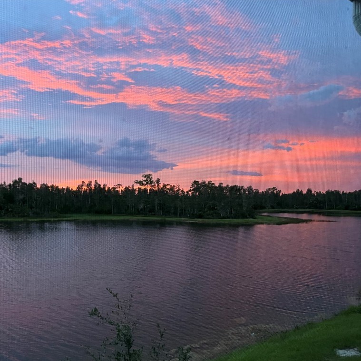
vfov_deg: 52.5
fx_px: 366
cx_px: 190
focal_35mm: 31
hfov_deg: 52.5
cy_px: 182
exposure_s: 1/49
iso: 500
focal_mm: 5.1
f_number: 1.6
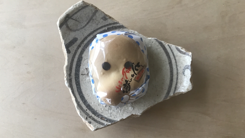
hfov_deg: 62.6
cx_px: 123
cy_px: 75
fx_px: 201
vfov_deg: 37.7
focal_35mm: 31
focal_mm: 3.99
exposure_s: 1/24
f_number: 1.8
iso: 40
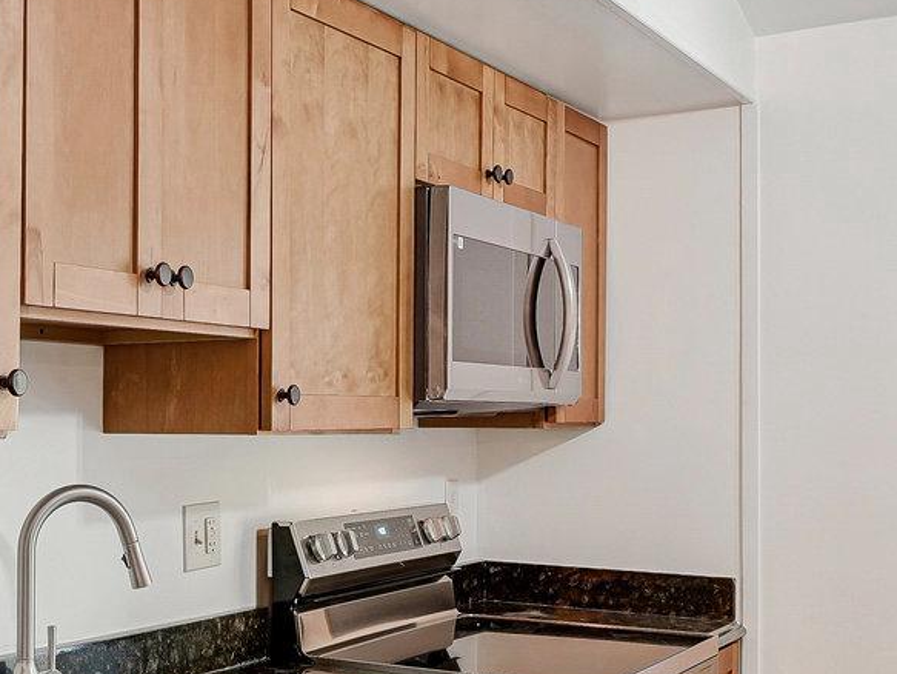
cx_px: 37
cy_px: 412
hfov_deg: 32.7
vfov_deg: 26.7
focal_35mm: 55
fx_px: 1418
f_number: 8
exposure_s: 1/10
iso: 400
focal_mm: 16.2
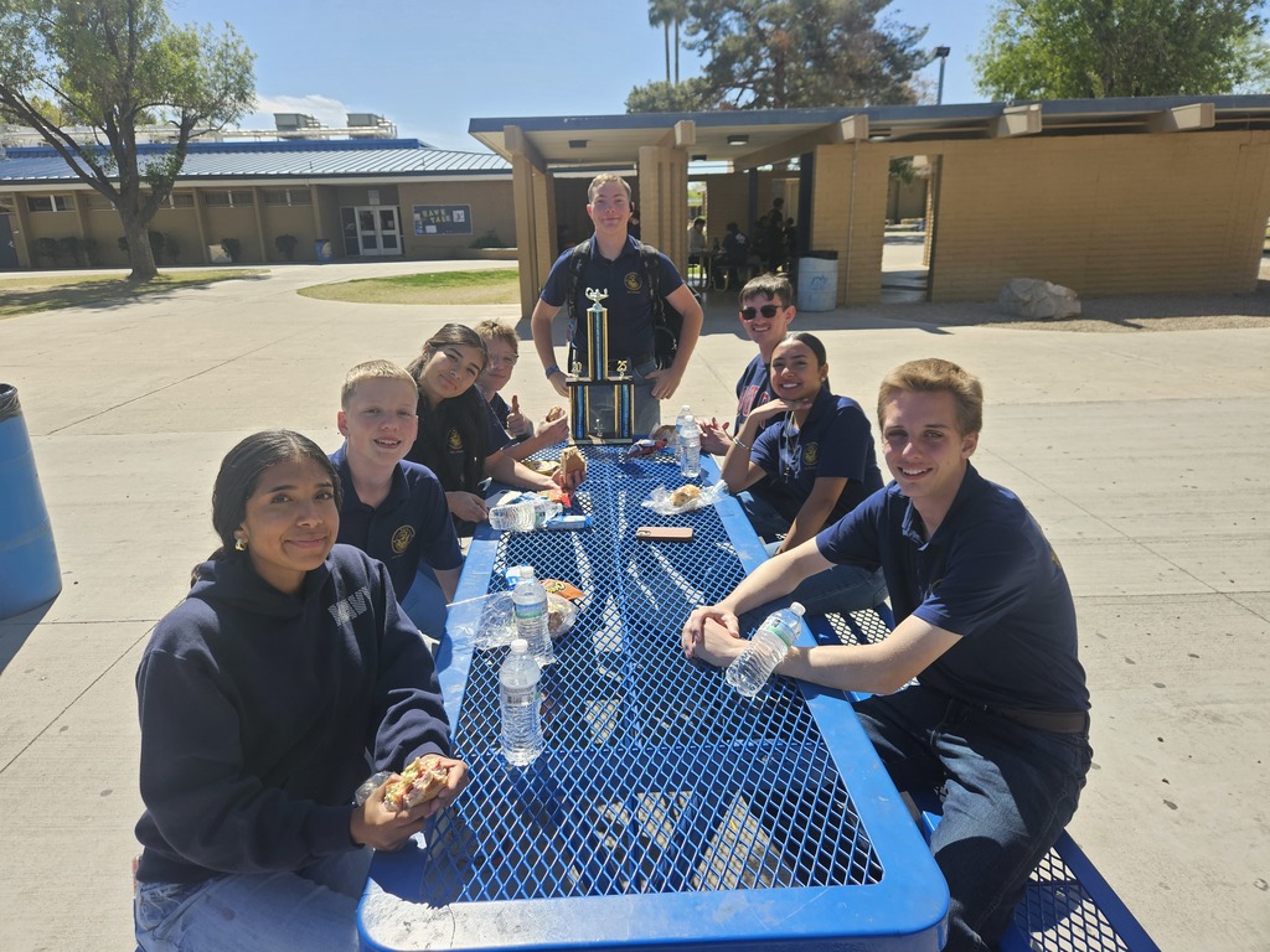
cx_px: 635
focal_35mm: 23
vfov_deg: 58.9
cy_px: 476
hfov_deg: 73.9
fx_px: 844
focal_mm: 5.4
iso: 32
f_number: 1.8
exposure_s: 1/1488
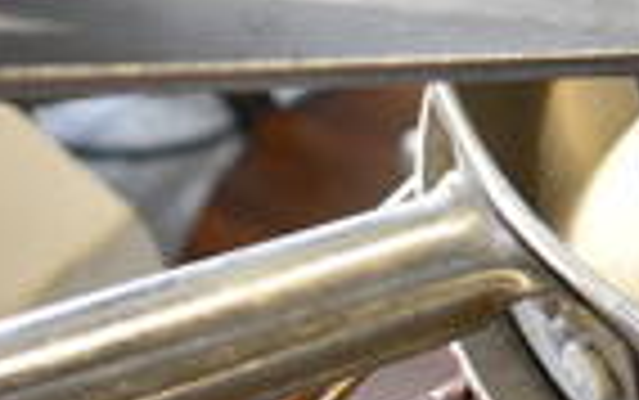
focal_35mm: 118
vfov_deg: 11.0
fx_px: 2057
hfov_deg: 15.1
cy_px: -27
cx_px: 1174
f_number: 3.5
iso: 1000
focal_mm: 18
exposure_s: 1/125
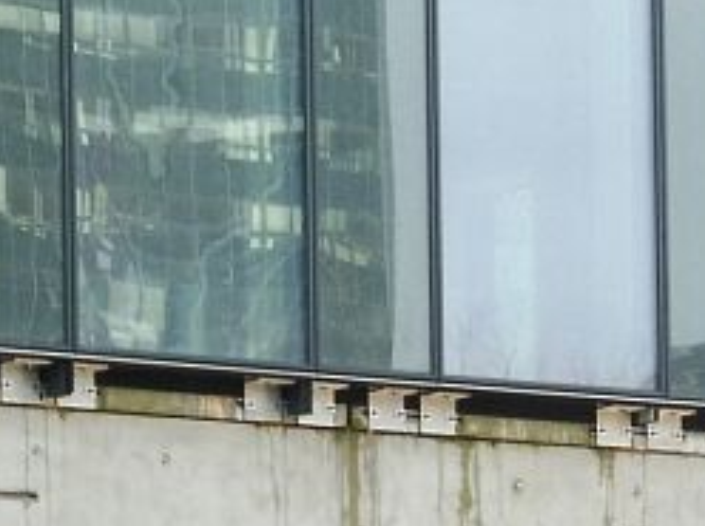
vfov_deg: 3.7
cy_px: 982
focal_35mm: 397
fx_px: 8070
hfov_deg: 5.0
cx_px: 199
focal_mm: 17.1
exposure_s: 1/60
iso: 100
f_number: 5.3
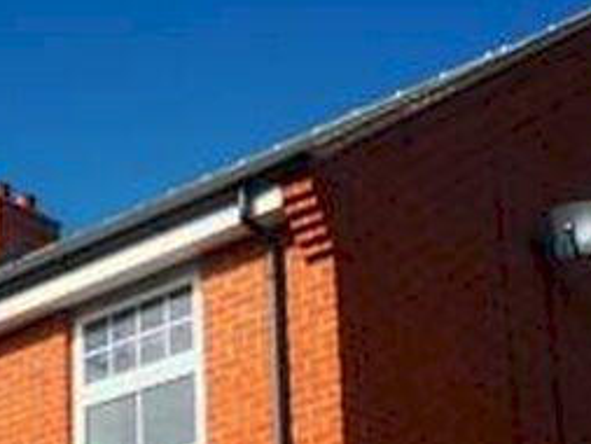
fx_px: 1418
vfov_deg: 16.7
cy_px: 588
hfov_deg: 23.3
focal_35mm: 83
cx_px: 133
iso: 100
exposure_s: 1/640
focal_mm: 5.2
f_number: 5.6
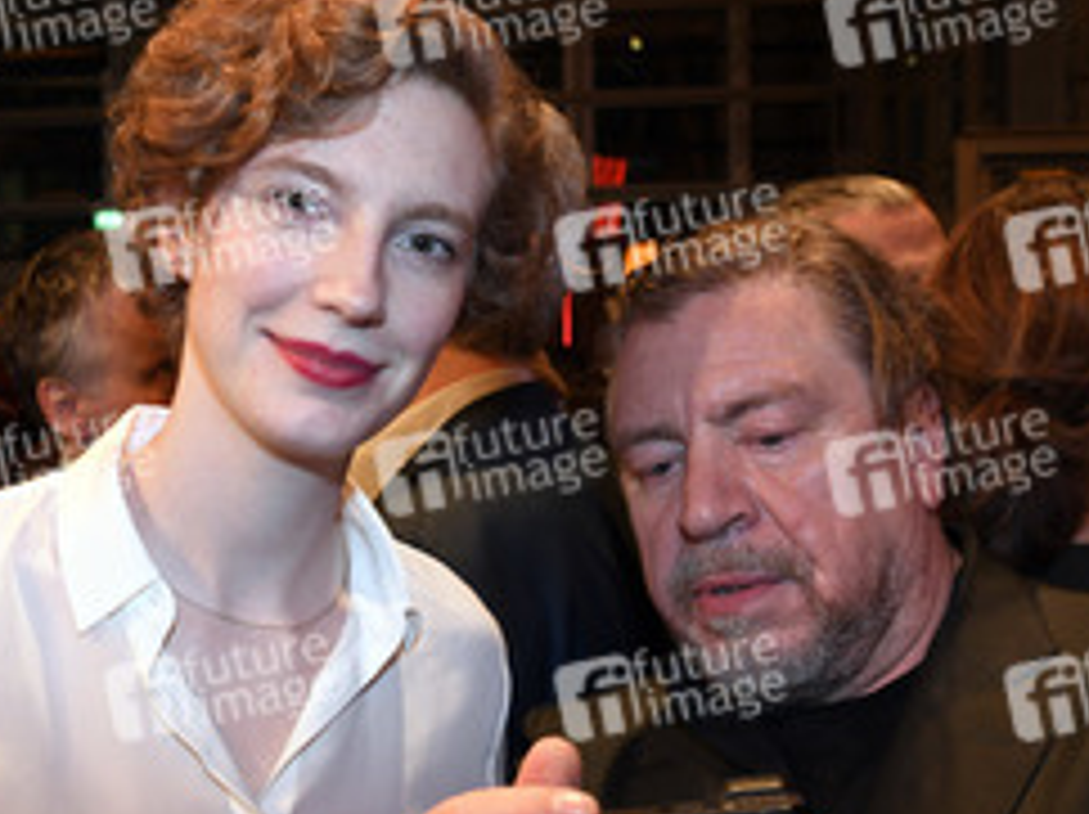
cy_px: 576
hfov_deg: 43.9
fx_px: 1351
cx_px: 551
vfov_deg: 33.1
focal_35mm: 43
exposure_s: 1/40
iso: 1250
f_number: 5.6
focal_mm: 24
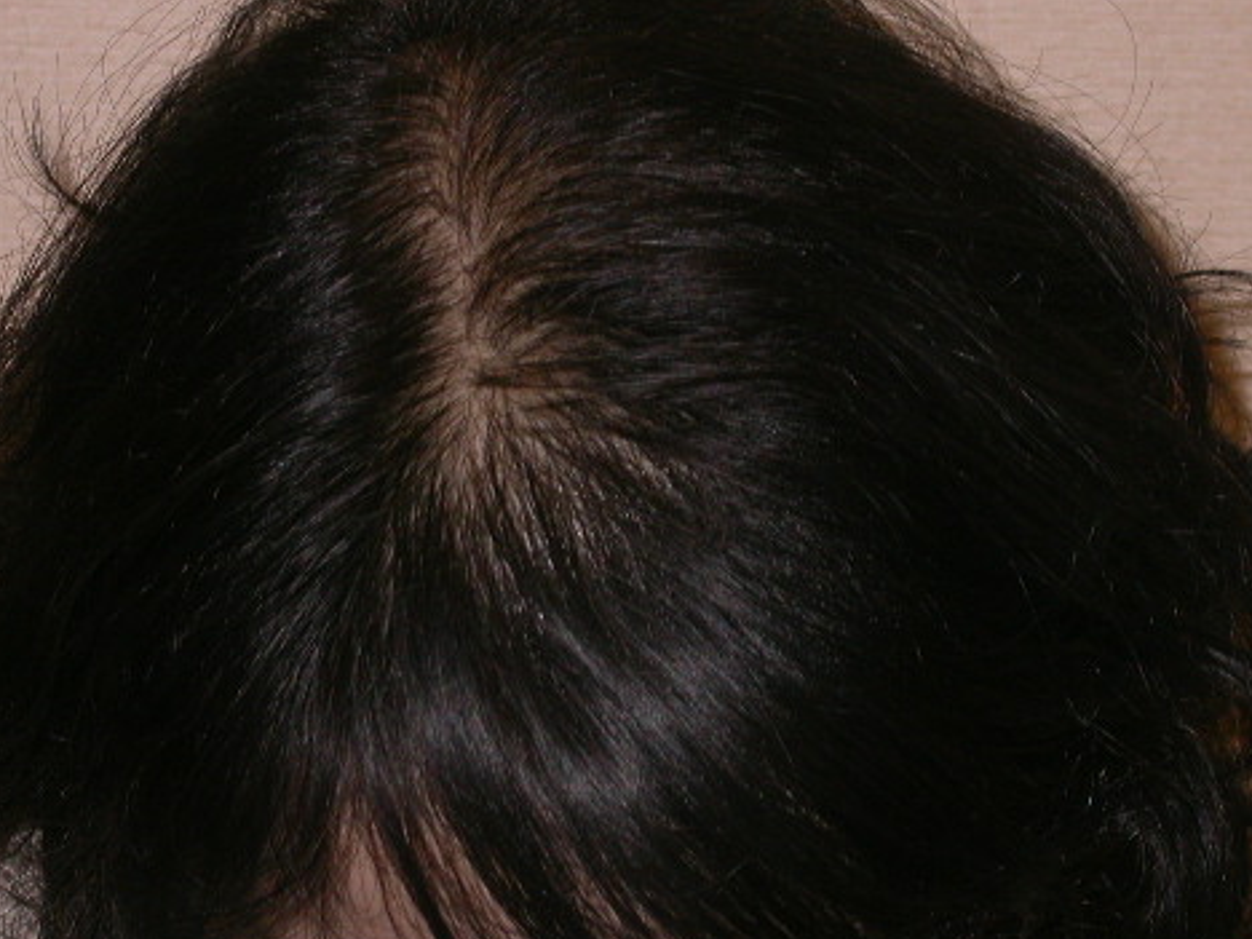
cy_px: 399
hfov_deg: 9.8
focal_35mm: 201
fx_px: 7270
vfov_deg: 7.4
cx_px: 589
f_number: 4.9
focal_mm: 30.4
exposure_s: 1/60.3
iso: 100
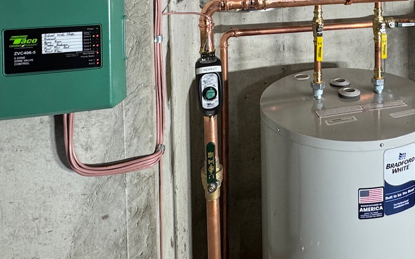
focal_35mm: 33
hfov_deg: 55.1
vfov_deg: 32.5
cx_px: 316
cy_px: -42
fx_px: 373
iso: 250
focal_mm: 2.22
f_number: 2.2
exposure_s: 1/120
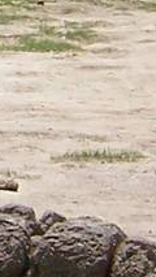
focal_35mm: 270
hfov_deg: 4.4
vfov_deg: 7.9
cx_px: -257
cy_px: -98
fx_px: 1983
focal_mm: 5.5
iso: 80
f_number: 4
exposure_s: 1/1000
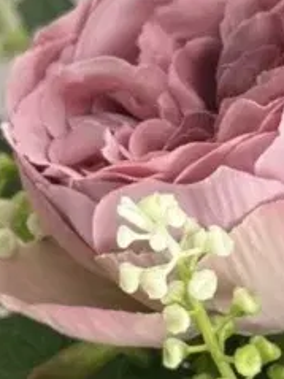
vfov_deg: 5.9
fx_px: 3526
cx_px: 719
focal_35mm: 322
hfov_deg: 4.5
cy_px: 882
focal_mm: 6.86
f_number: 1.78
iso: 125
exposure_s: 1/145
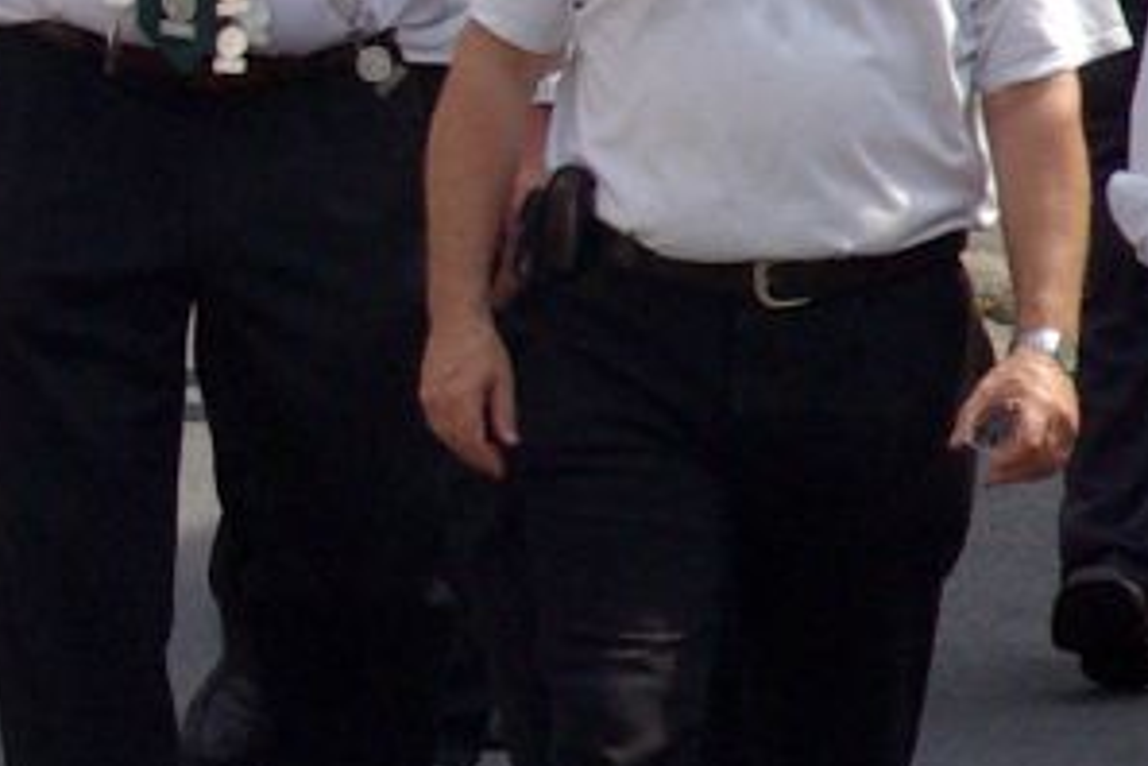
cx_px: -1608
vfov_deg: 1.5
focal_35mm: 932
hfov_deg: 2.2
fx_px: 29718
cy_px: 596
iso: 400
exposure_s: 1/500
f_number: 8
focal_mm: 90
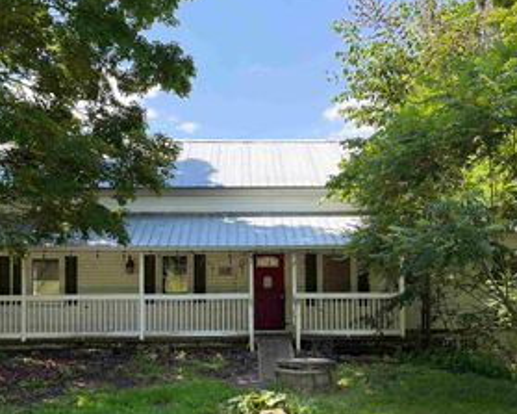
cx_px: 241
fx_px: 642
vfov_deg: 35.3
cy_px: 276
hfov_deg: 43.8
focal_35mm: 42
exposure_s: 1/898
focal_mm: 6.76
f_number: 1.78
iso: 100
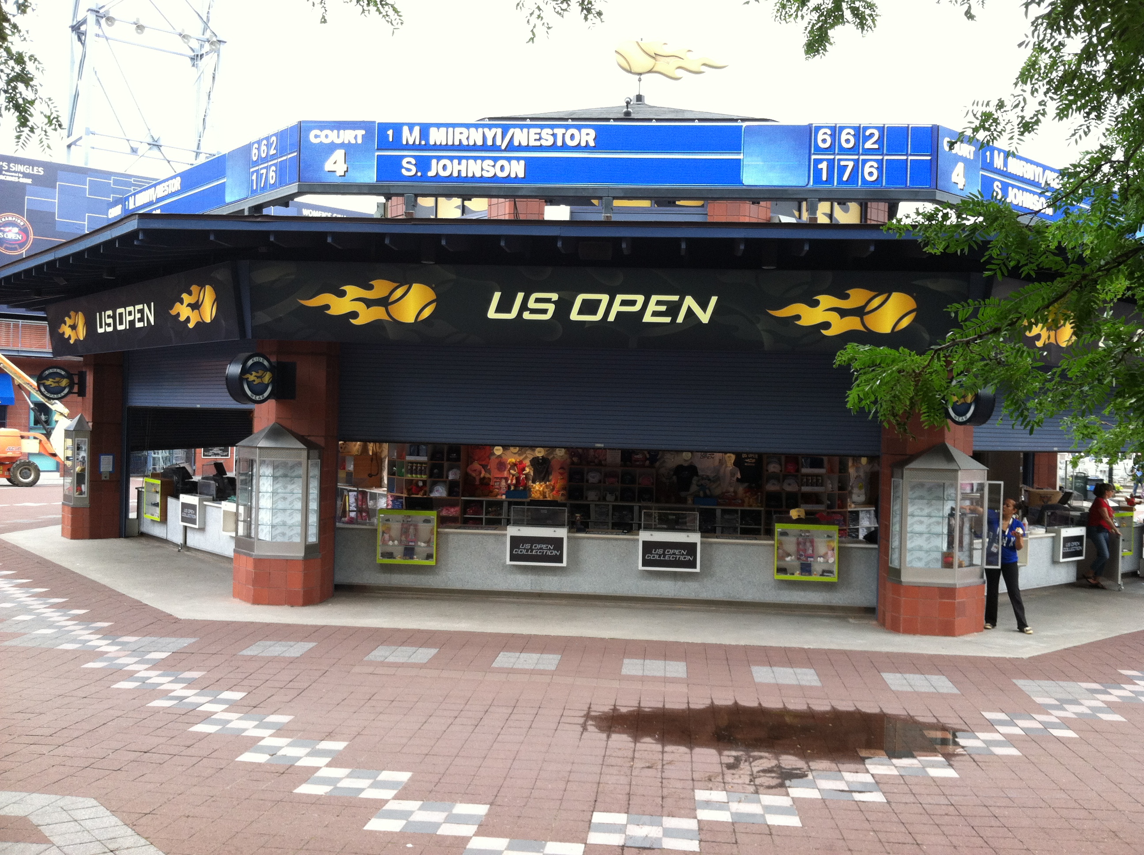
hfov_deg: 52.7
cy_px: 428
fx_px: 1155
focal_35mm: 35
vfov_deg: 40.6
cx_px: 572
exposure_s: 1/117
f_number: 2.8
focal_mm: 3.85
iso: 80
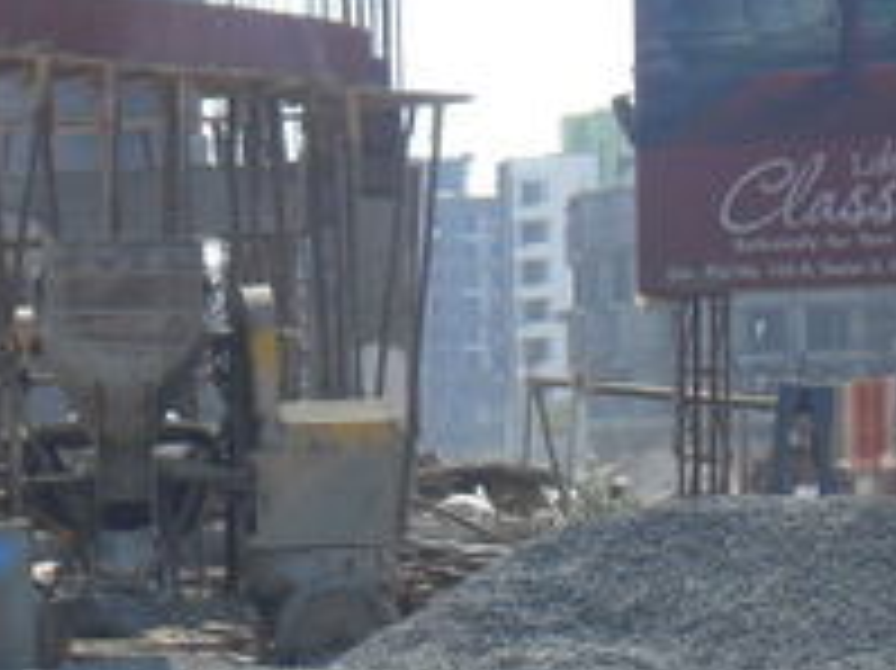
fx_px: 4579
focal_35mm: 177
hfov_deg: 10.9
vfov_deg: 8.2
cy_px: 980
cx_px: -302
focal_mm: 7.8
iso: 100
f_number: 4.5
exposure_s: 1/500
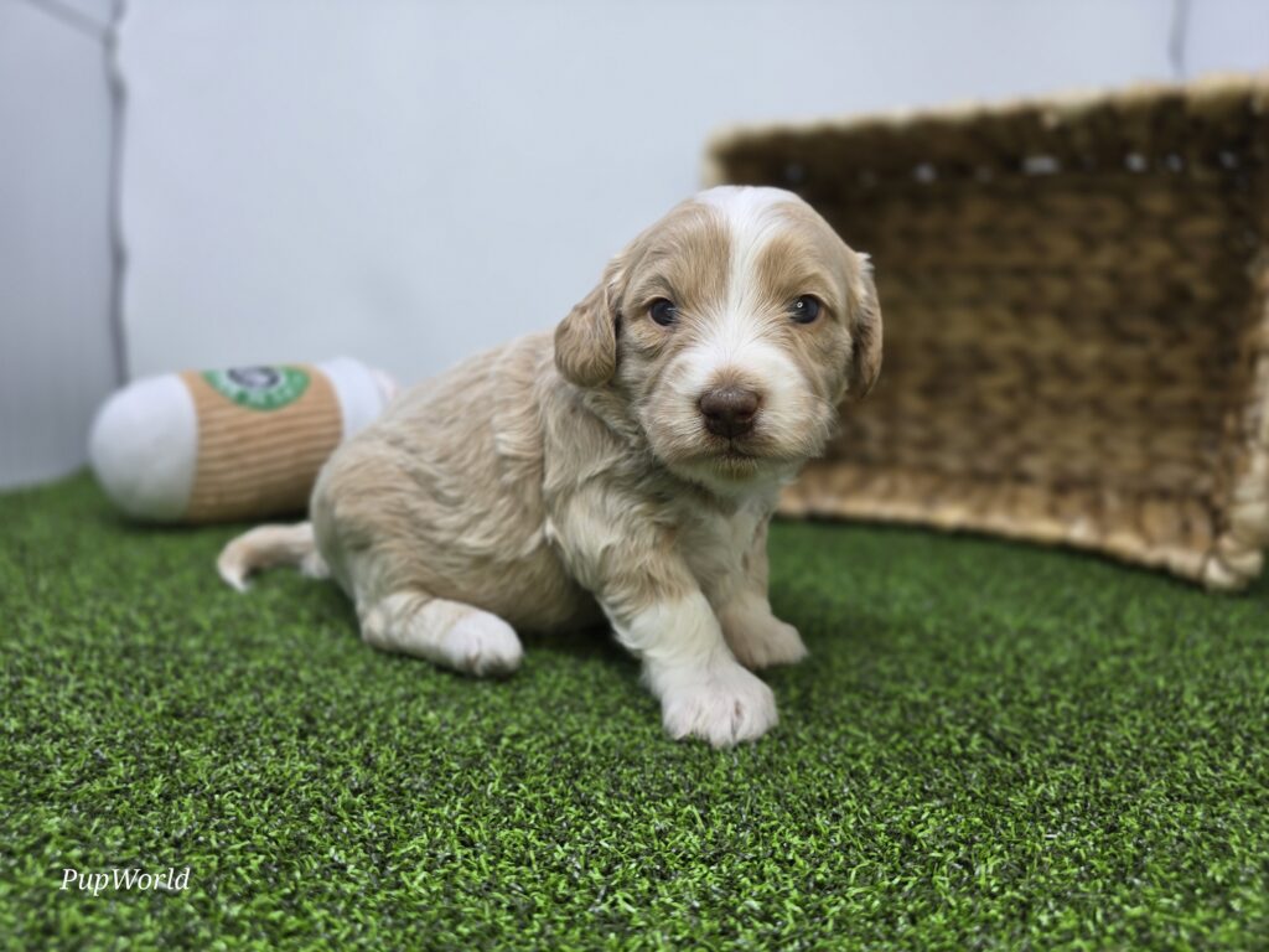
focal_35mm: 23
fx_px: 843
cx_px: 634
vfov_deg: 58.9
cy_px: 476
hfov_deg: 73.9
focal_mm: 6.3
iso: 50
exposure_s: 1/120
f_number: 1.7
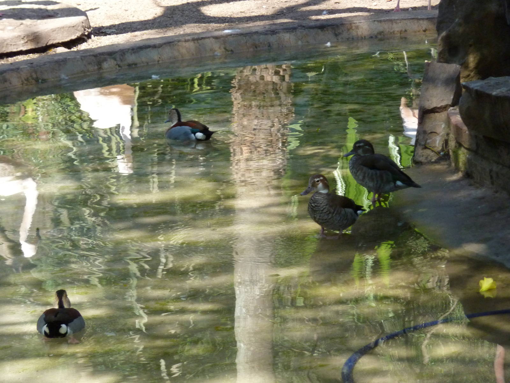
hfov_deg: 9.4
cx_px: 255
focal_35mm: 210
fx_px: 3094
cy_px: 192
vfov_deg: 7.1
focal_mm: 34.4
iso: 320
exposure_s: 1/320
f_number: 4.6
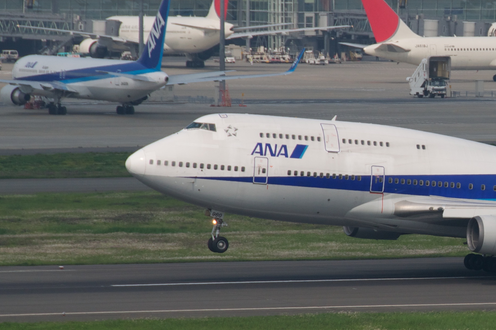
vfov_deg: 2.6
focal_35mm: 531
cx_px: 544
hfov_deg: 3.9
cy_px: 176
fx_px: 7307
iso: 250
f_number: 8
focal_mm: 150
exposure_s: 1/1250
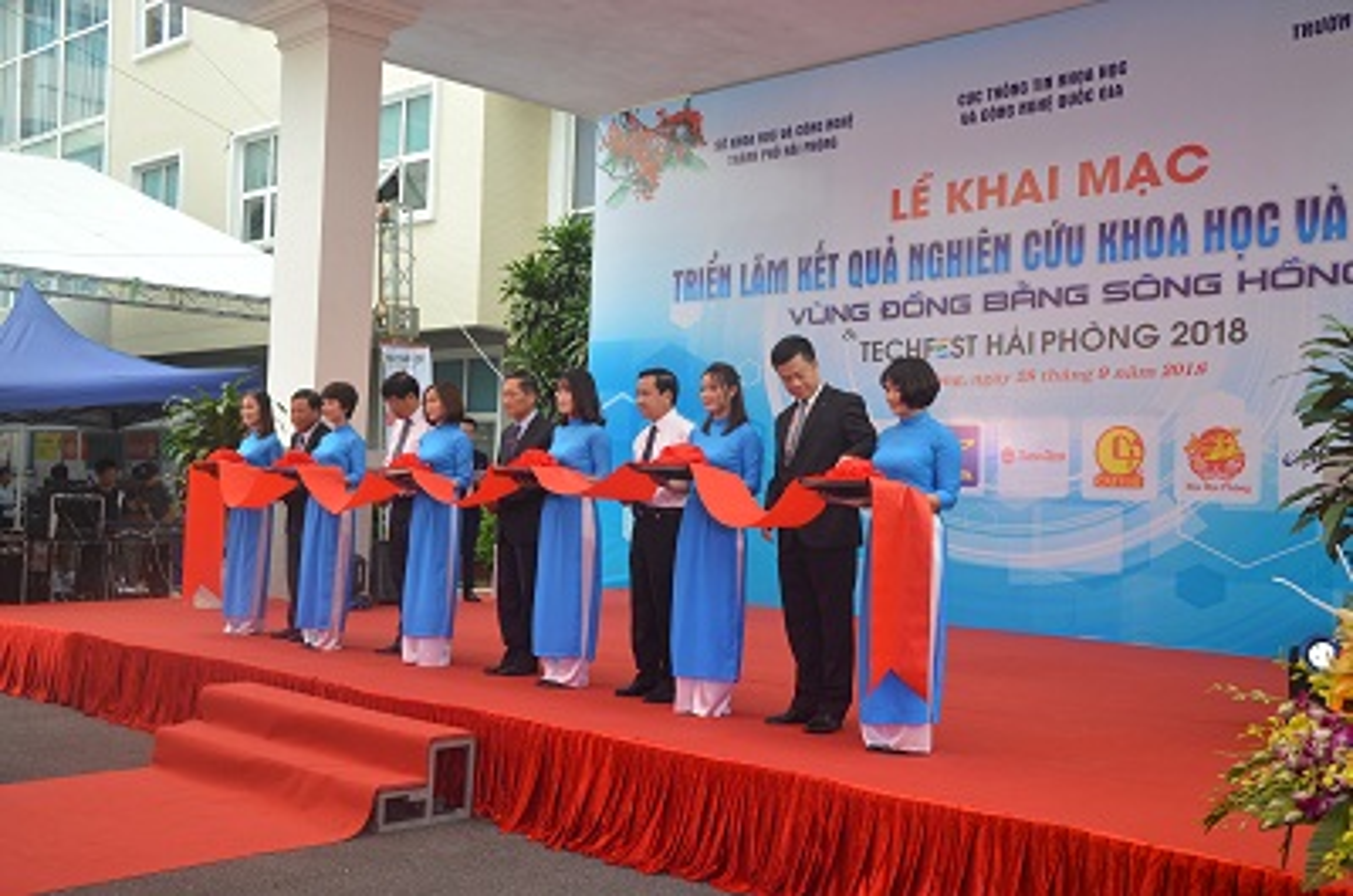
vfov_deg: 34.1
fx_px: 1463
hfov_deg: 49.6
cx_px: 676
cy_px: 448
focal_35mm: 39
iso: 100
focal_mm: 26
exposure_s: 1/100
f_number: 5
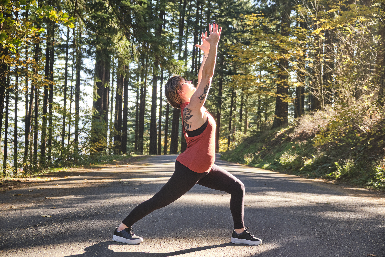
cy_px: 128
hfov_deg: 43.6
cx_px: 192
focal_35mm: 45
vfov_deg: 29.9
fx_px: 481
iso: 500
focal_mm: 30.2
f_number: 3.6
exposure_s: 1/250
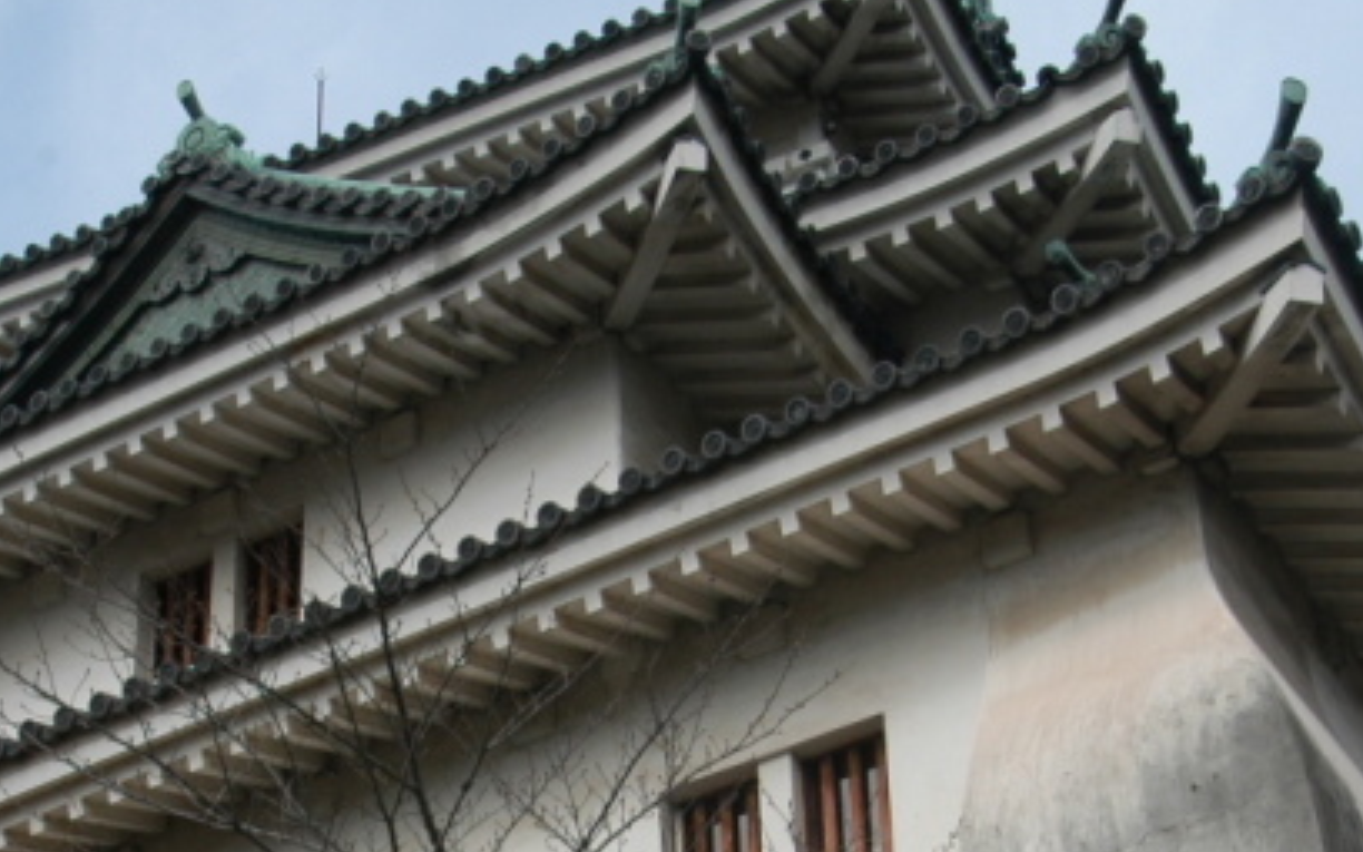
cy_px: 847
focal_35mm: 92
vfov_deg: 14.0
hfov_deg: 22.5
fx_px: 3417
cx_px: 625
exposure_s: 1/320
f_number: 9
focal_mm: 24
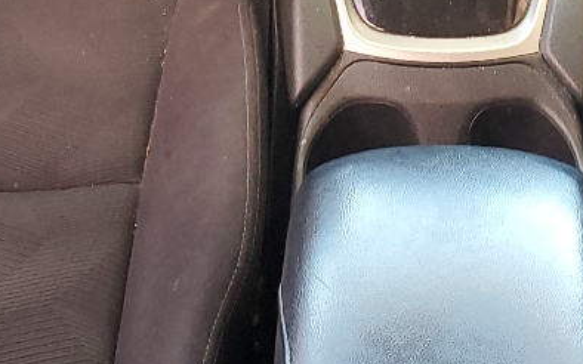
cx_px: 431
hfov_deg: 18.5
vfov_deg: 11.5
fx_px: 1779
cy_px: -55
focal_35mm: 112
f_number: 1.5
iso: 157
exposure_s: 1/60.2
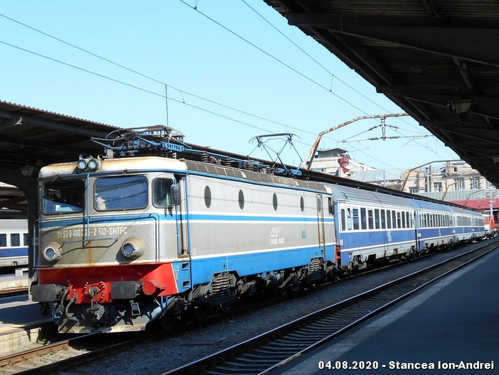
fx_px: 620
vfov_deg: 33.6
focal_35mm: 43
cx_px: 250
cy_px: 188
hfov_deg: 43.8
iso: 80
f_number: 4.2
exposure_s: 1/400
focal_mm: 7.7
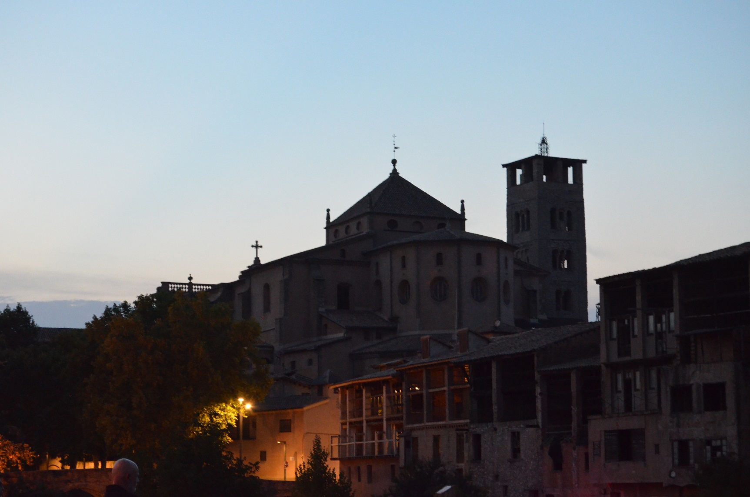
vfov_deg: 16.5
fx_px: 1715
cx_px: 375
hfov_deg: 24.7
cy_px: 248
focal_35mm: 82
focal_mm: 55
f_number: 5.6
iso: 3200
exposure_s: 1/15
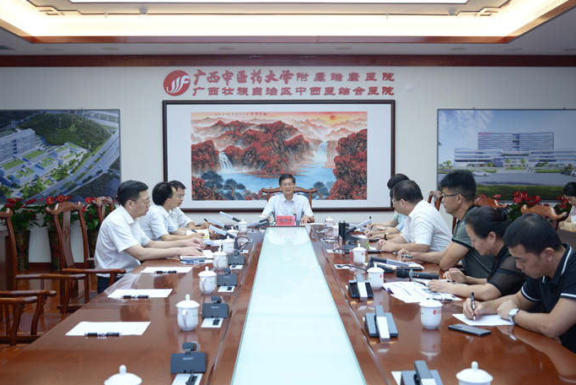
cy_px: 211
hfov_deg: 47.4
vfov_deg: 32.6
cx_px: 299
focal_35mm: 41
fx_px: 656
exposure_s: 1/80
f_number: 4.2
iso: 400
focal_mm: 35
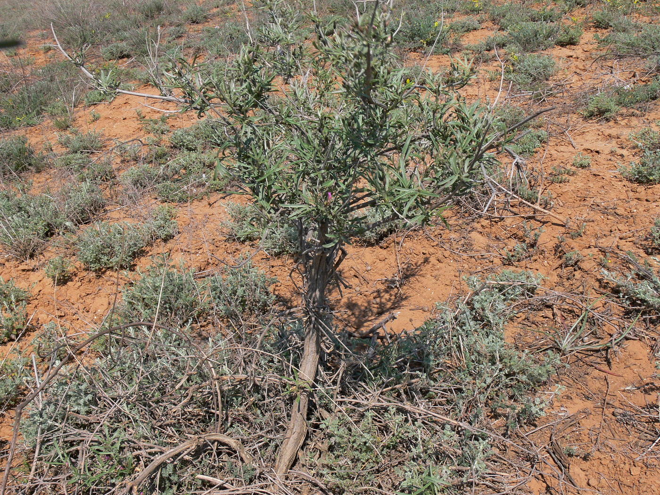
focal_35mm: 35
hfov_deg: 52.6
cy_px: 248
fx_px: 667
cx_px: 330
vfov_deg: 40.7
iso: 100
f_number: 10
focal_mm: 7.4
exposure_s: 1/200
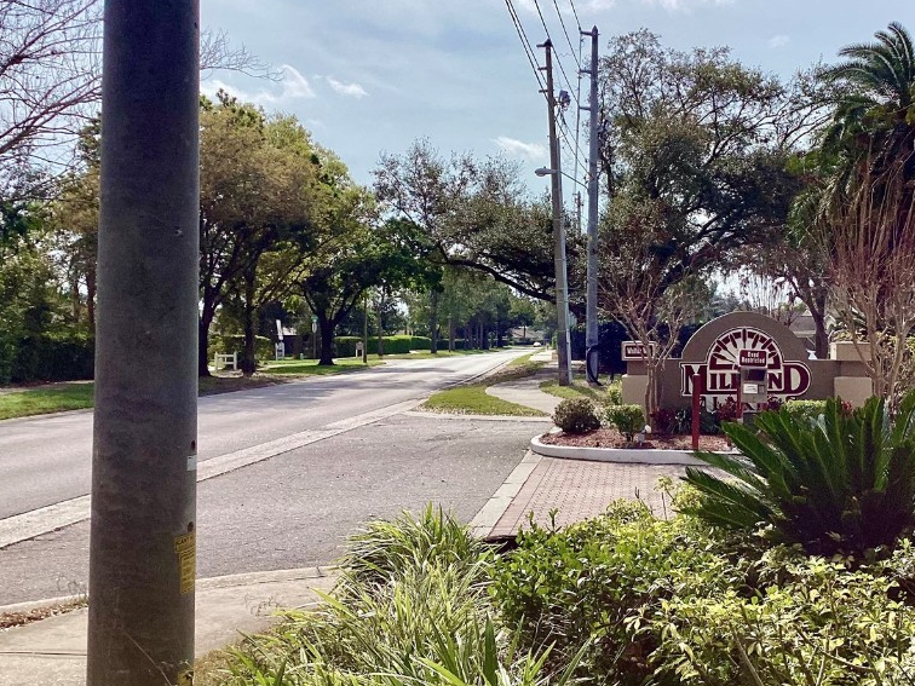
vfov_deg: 34.3
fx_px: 1110
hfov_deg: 44.2
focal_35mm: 42
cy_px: 301
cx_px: 598
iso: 25
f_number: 2.4
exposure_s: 1/3546
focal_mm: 3.3
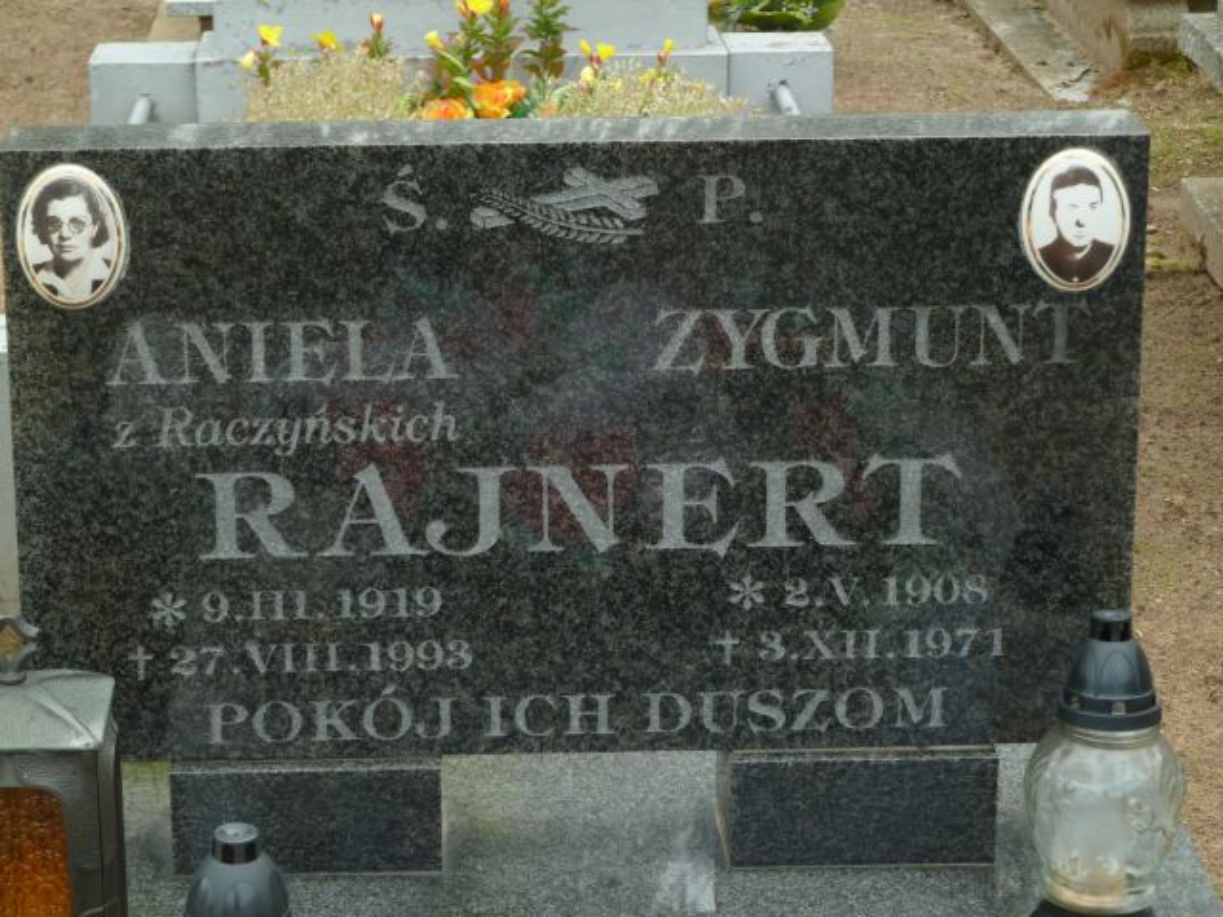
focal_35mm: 104
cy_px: 458
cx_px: 612
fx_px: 3674
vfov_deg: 14.2
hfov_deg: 18.9
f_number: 4.3
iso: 80
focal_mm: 17
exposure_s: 1/160
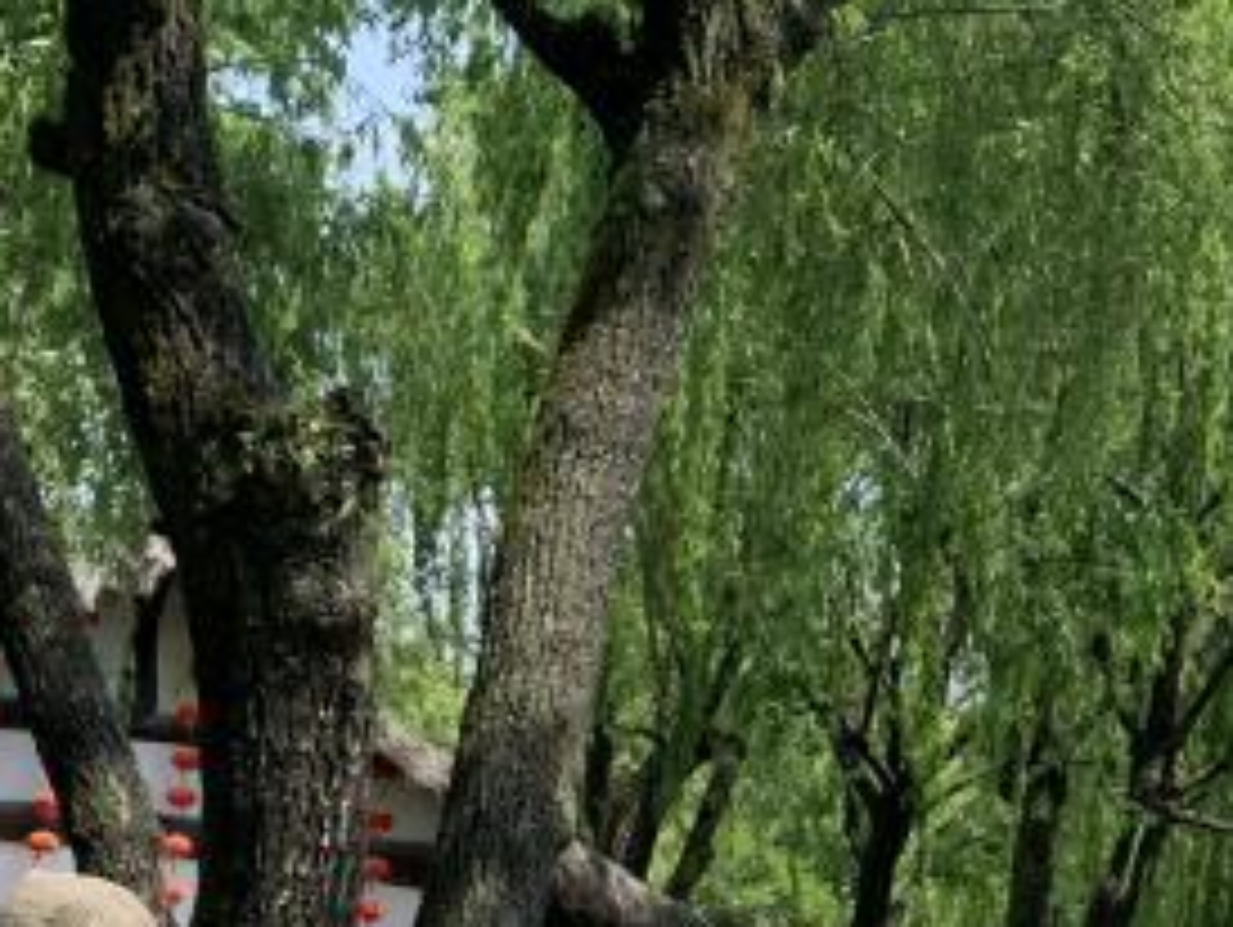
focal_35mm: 97
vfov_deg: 15.3
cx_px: 1184
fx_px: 3458
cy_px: 544
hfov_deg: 19.7
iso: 25
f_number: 1.8
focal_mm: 4.25
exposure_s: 1/802
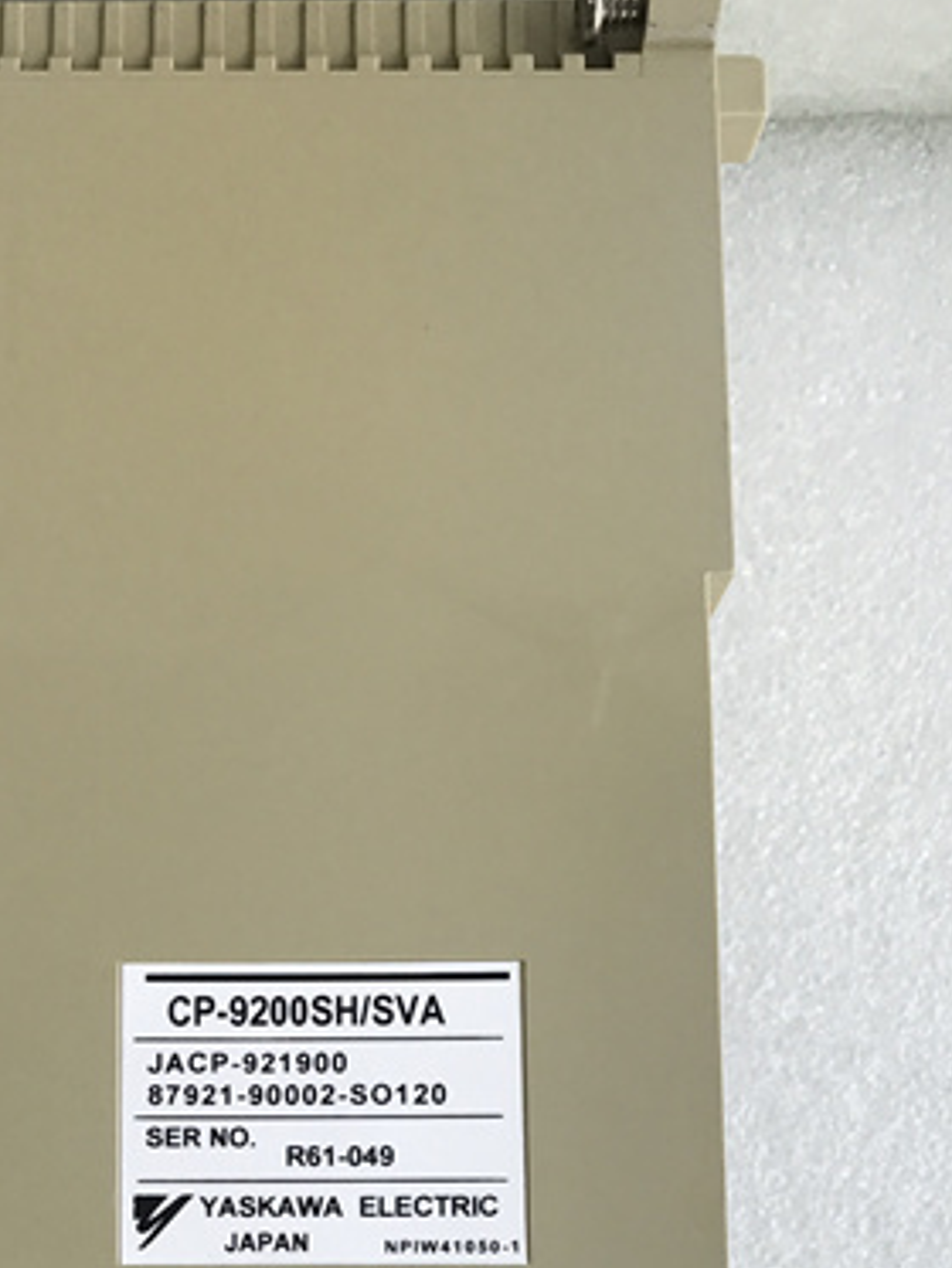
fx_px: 2199
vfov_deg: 30.1
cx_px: 218
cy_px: 1248
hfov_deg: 24.1
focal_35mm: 60
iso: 20
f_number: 1.8
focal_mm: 3.99
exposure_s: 1/250
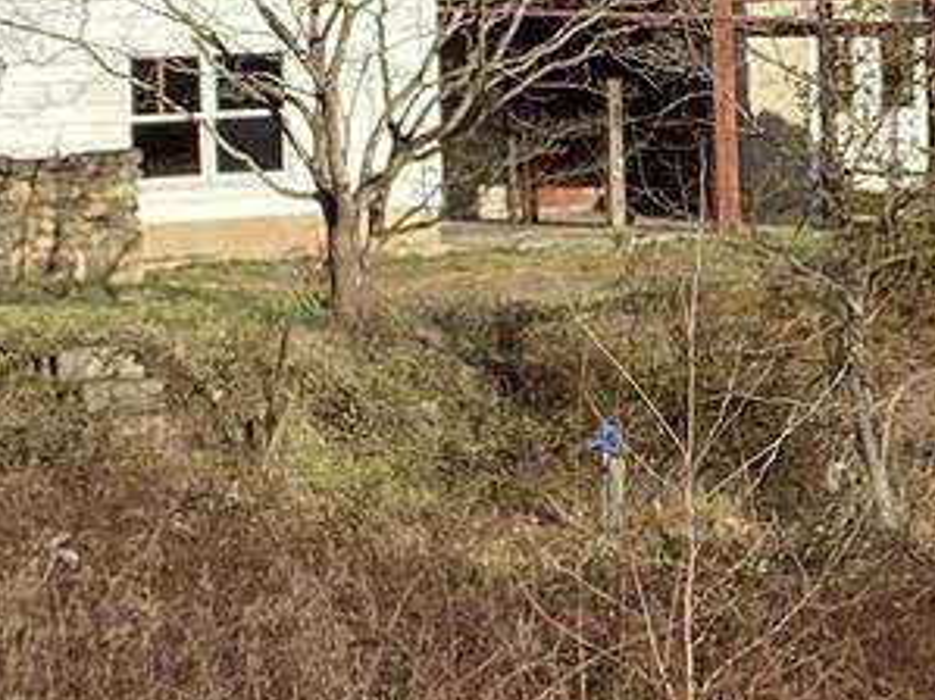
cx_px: 1091
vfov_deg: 8.3
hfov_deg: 10.9
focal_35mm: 178
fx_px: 4806
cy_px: 41
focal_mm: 4.25
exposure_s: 1/2410
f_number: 1.8
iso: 32
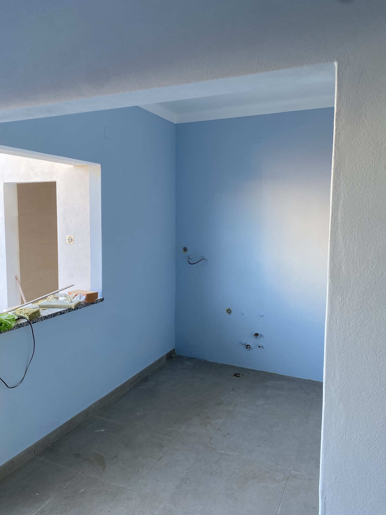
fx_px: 387
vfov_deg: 67.3
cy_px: 258
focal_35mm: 26
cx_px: 193
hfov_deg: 53.1
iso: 64
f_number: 1.8
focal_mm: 4.25
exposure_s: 1/121
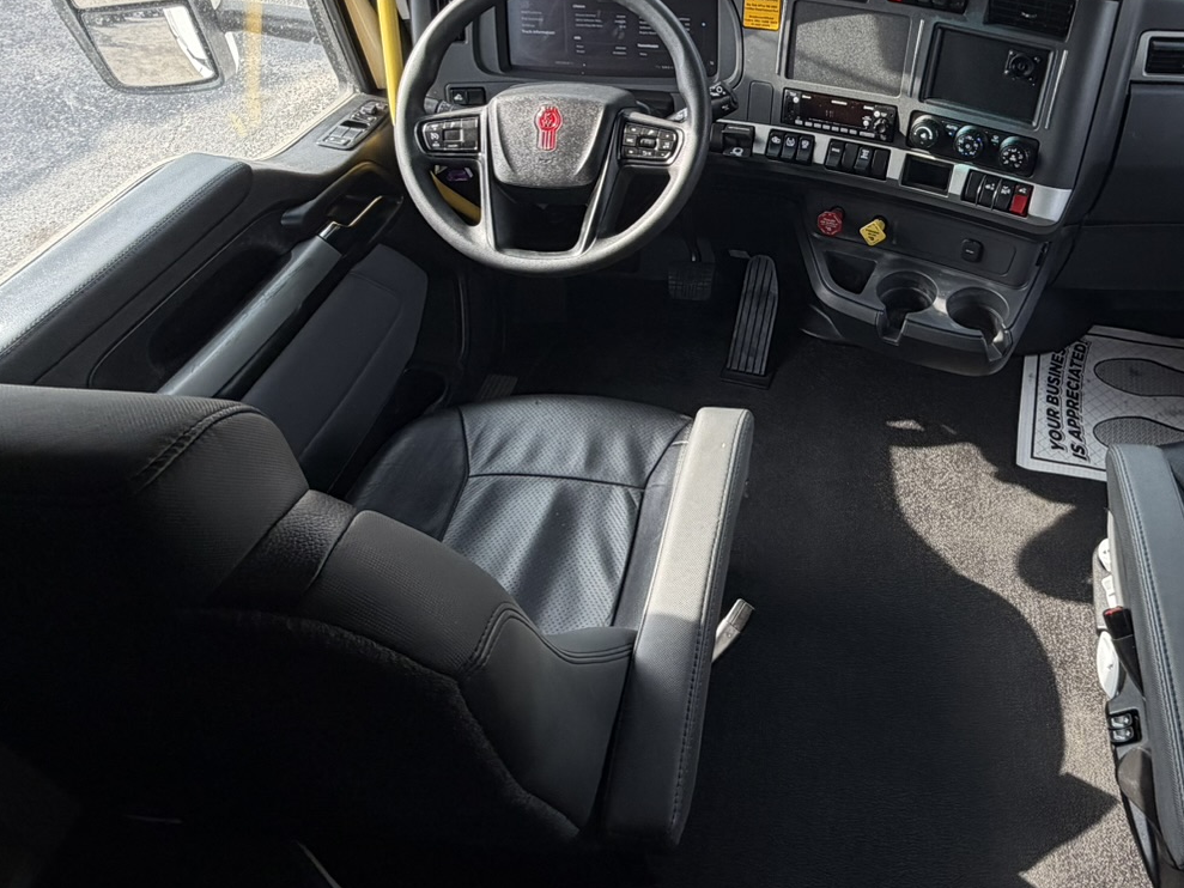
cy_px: 194
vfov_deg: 46.1
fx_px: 992
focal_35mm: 29
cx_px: 855
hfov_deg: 59.1
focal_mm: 2.22
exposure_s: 1/195
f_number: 2.2
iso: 40
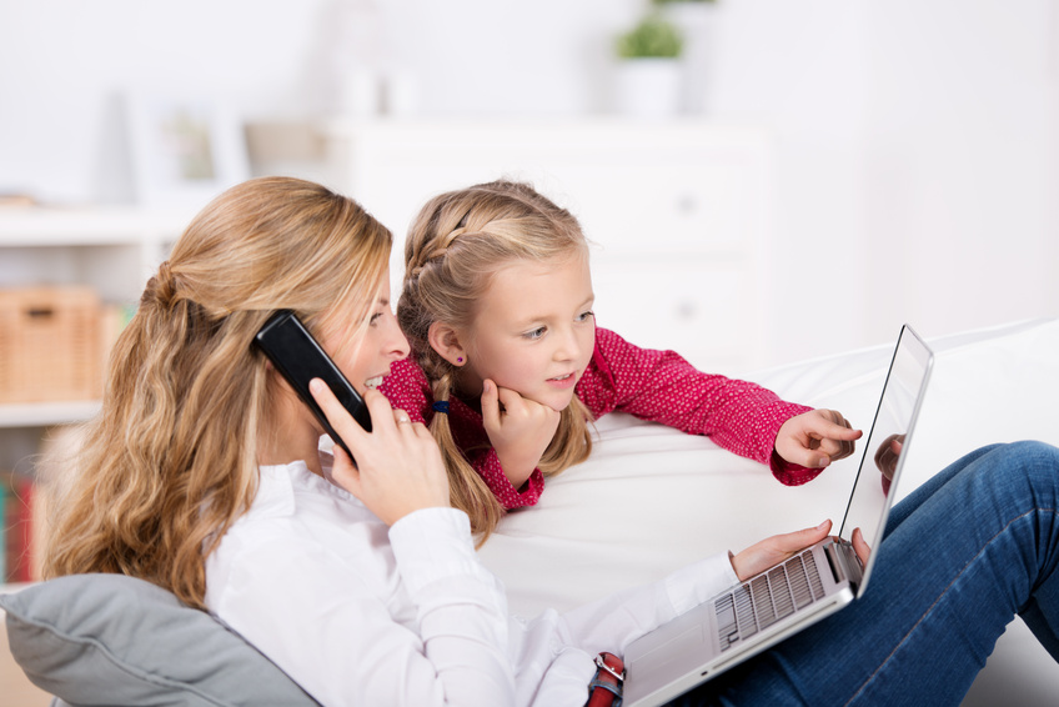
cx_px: 530
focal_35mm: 122
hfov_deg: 16.8
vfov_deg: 11.2
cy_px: 354
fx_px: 3590
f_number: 3.2
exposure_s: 1/200
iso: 100
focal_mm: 122
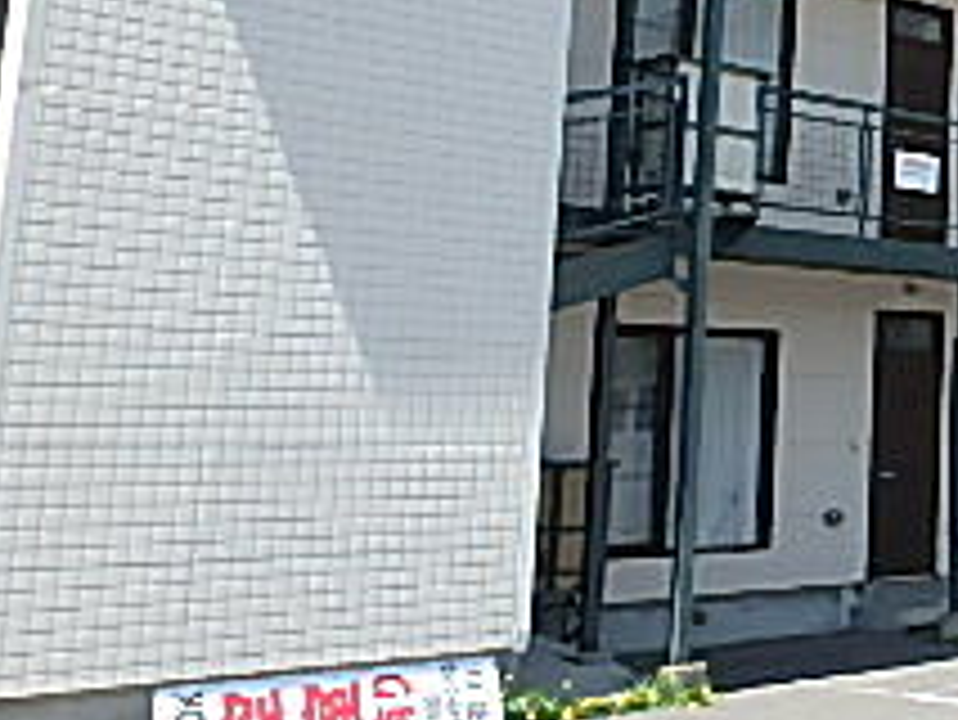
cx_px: 1412
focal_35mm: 63
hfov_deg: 24.4
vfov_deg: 22.9
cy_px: 122
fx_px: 1745
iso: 125
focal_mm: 3.7
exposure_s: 1/640
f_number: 3.5
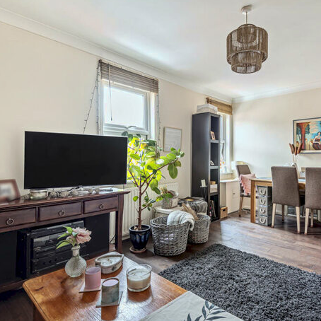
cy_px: 156
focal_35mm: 21
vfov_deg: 72.1
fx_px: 220
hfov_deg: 71.7
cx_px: 185
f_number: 8
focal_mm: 16
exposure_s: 1/5
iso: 250
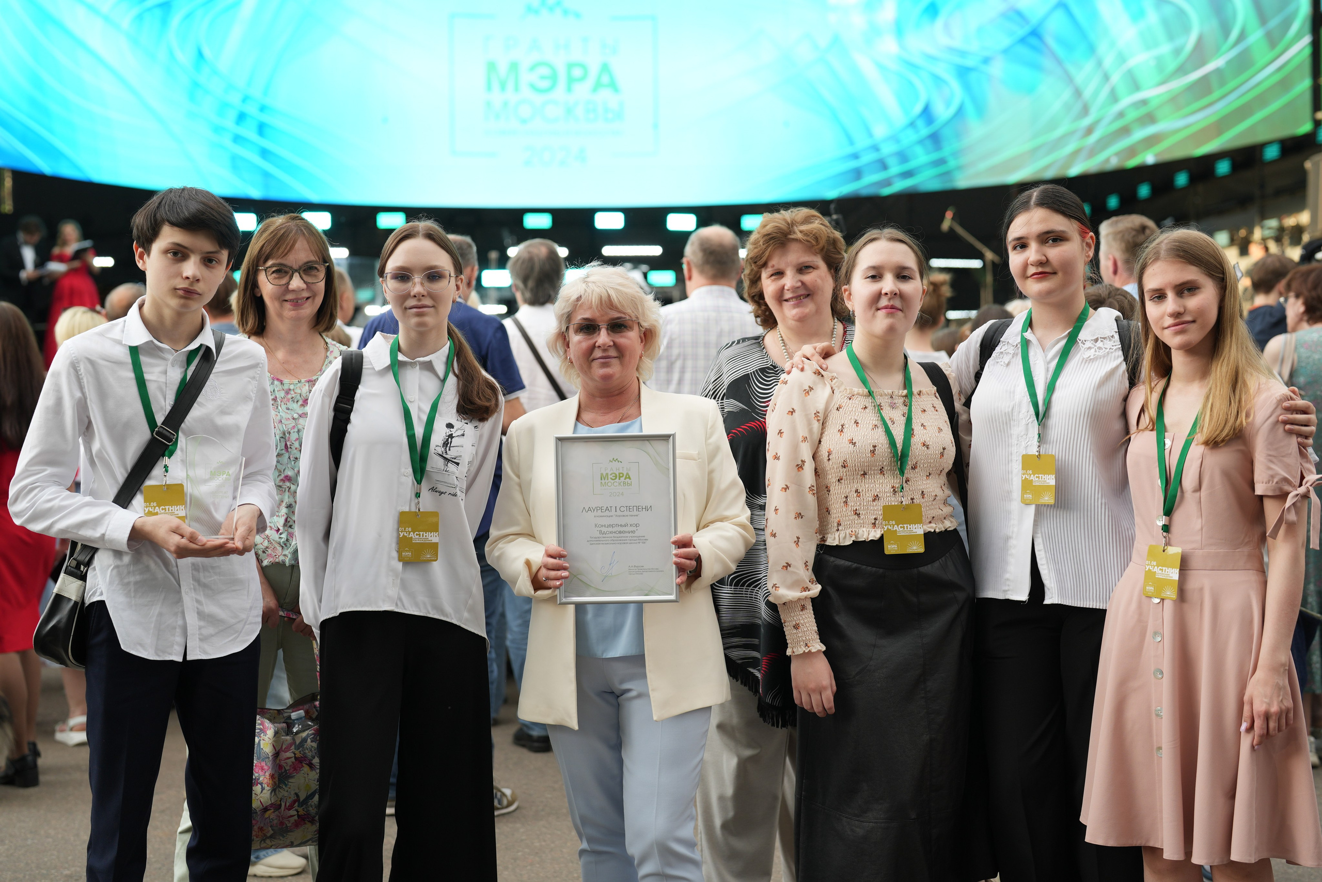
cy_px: 441
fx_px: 1836
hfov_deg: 39.6
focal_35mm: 50
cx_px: 661
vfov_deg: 27.0
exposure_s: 1/320
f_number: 2.5
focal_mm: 50
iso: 160
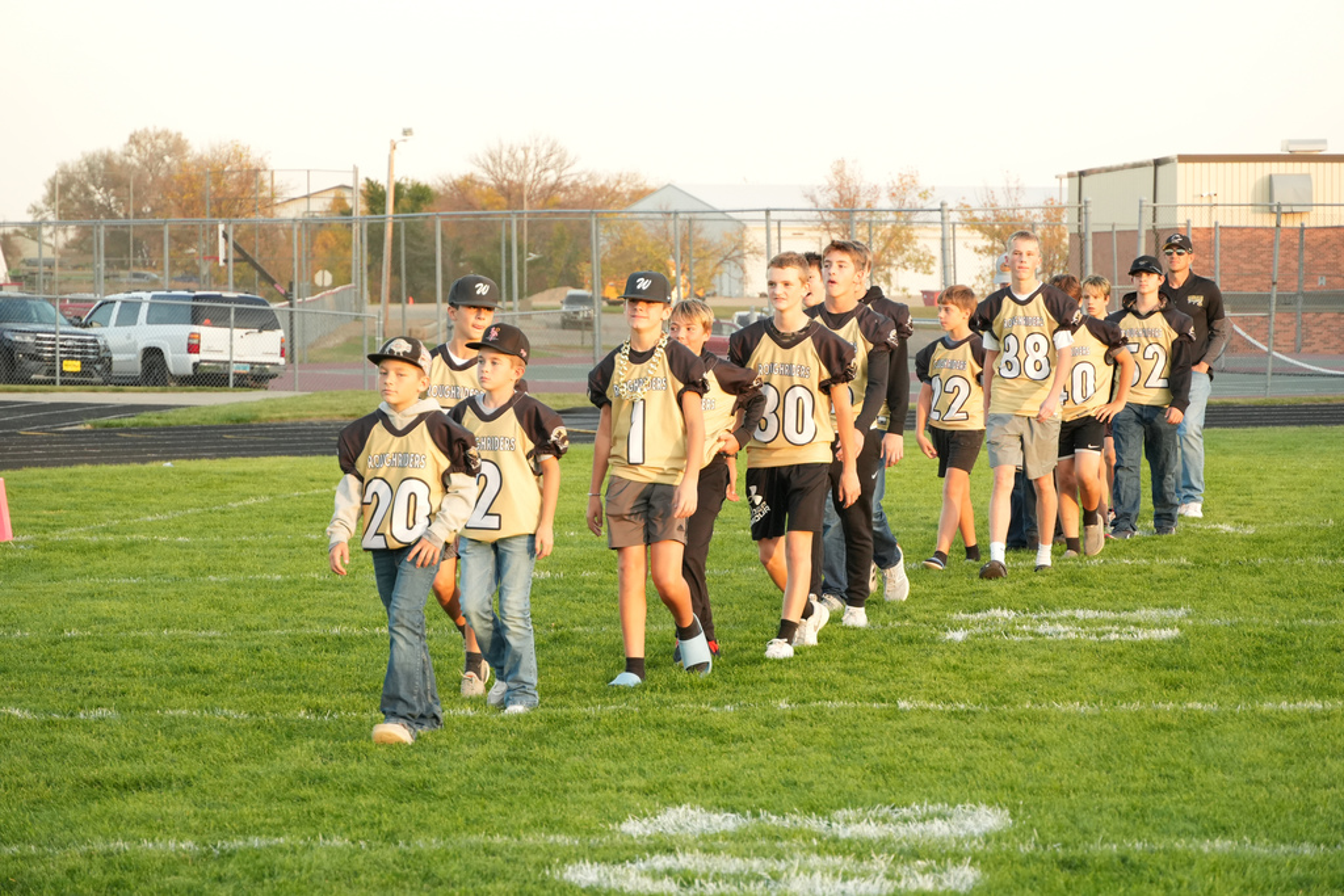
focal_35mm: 130
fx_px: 4872
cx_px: 672
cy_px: 448
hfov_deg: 15.7
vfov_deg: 10.5
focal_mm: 87
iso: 1600
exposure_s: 1/400
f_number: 5.6
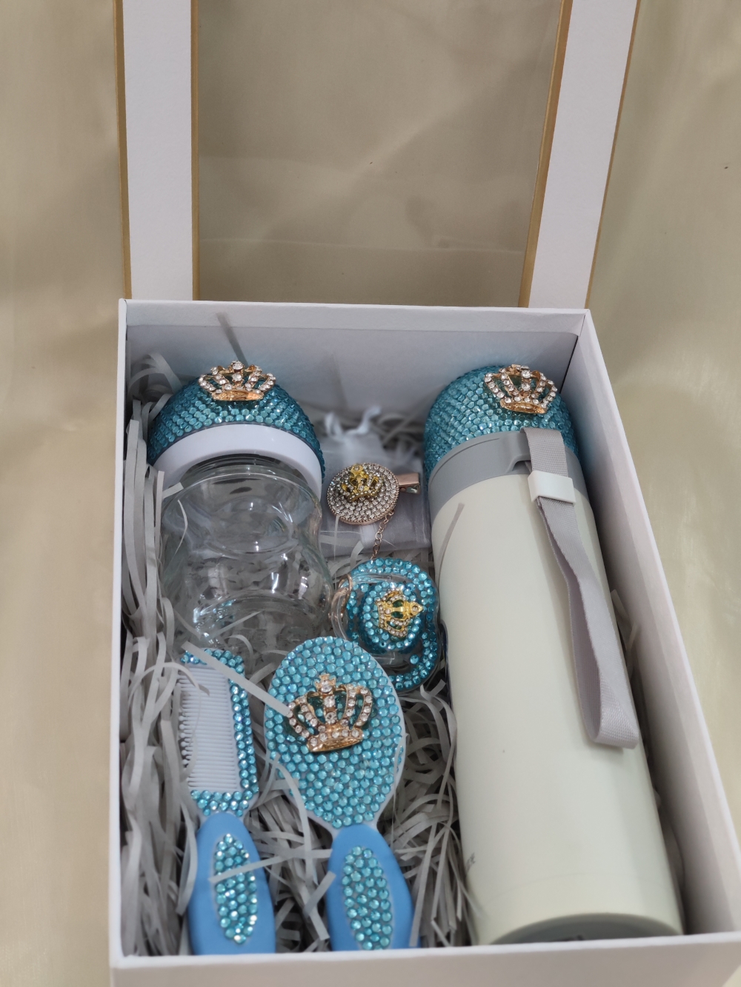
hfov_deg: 29.1
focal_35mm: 50
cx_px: 370
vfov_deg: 38.2
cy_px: 494
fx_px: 1427
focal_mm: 8.16
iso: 200
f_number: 2
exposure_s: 1/52
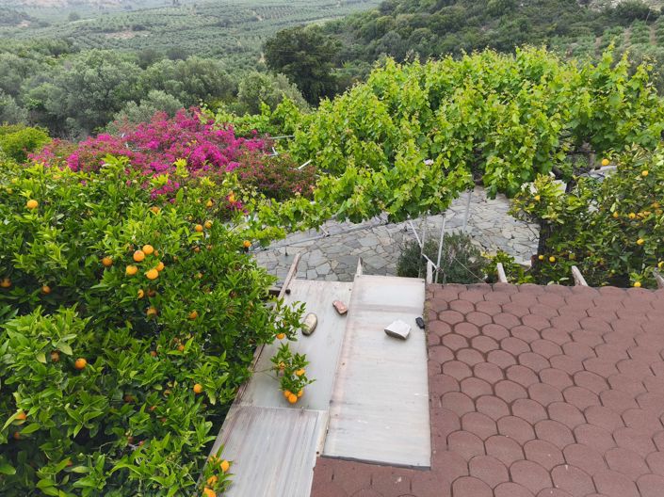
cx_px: 332
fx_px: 441
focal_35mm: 23
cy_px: 248
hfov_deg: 74.0
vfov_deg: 58.8
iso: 80
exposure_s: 1/143
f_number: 1.7
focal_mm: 5.35
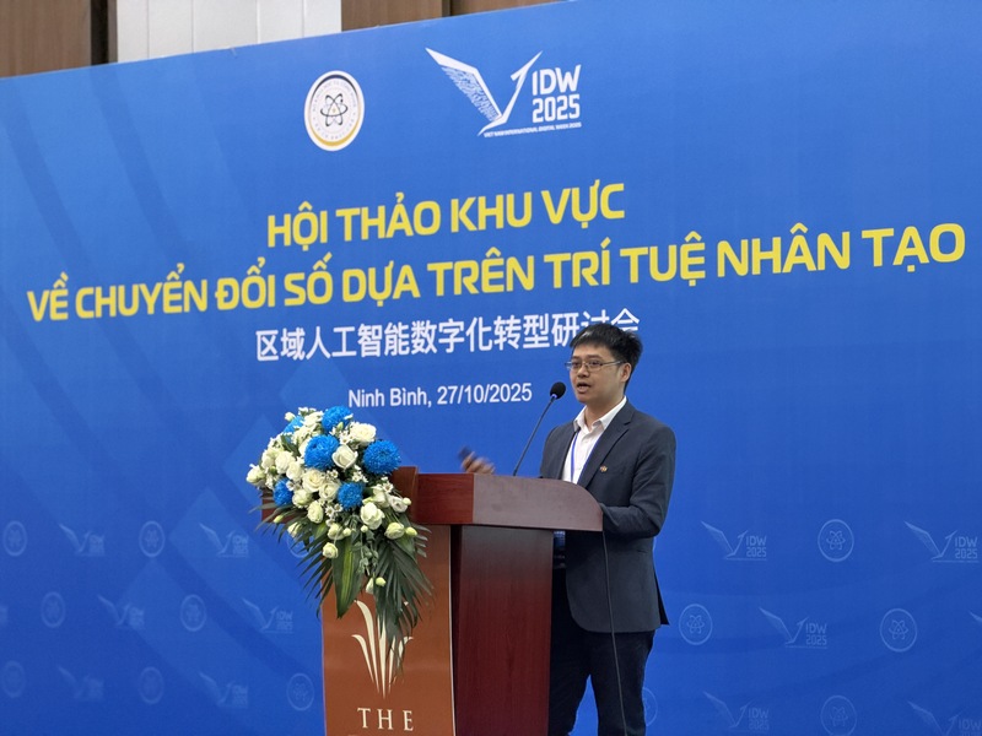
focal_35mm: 100
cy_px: 368
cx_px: 491
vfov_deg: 14.8
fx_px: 2837
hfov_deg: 19.6
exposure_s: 1/50
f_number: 2.8
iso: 500
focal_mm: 16.89
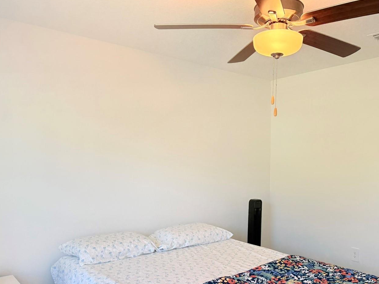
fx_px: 339
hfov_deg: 58.1
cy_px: 179
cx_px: 217
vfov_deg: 45.0
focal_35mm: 31
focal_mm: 6.76
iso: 125
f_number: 1.78
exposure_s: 1/210
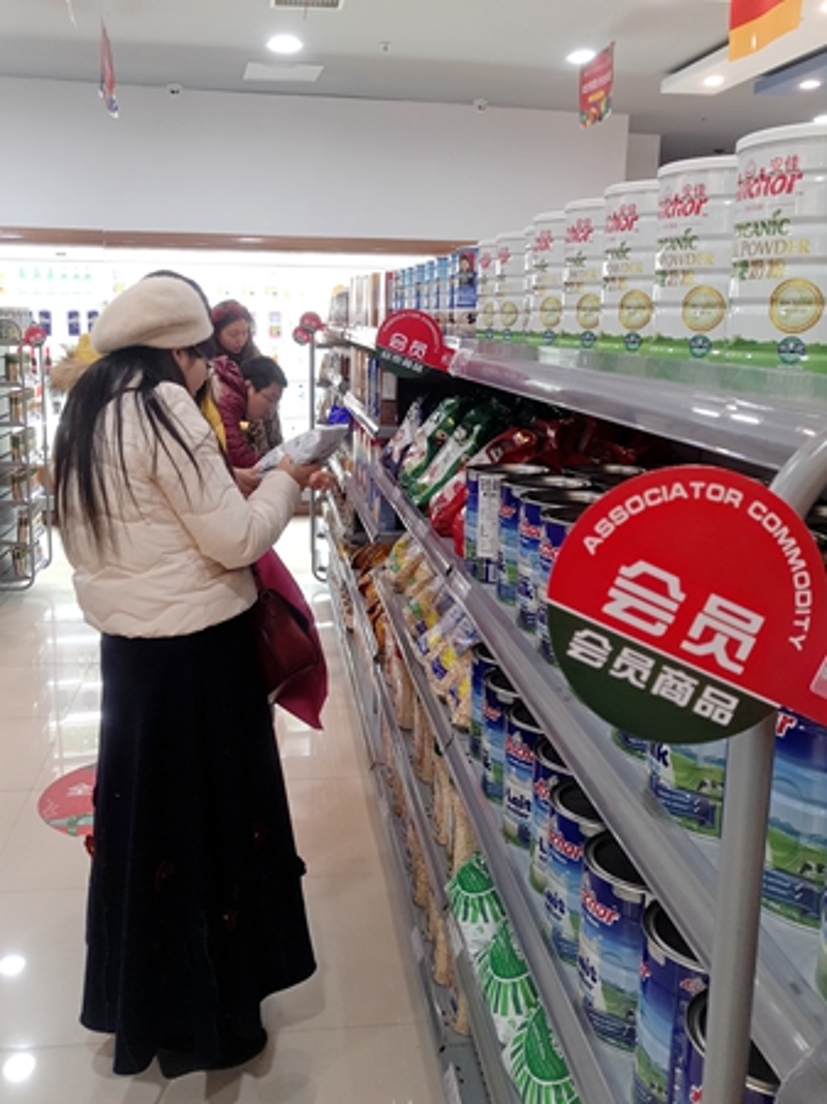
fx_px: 988
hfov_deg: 45.4
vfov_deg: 58.4
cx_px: 414
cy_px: 552
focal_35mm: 31
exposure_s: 1/33
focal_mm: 4.73
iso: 64
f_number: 2.2
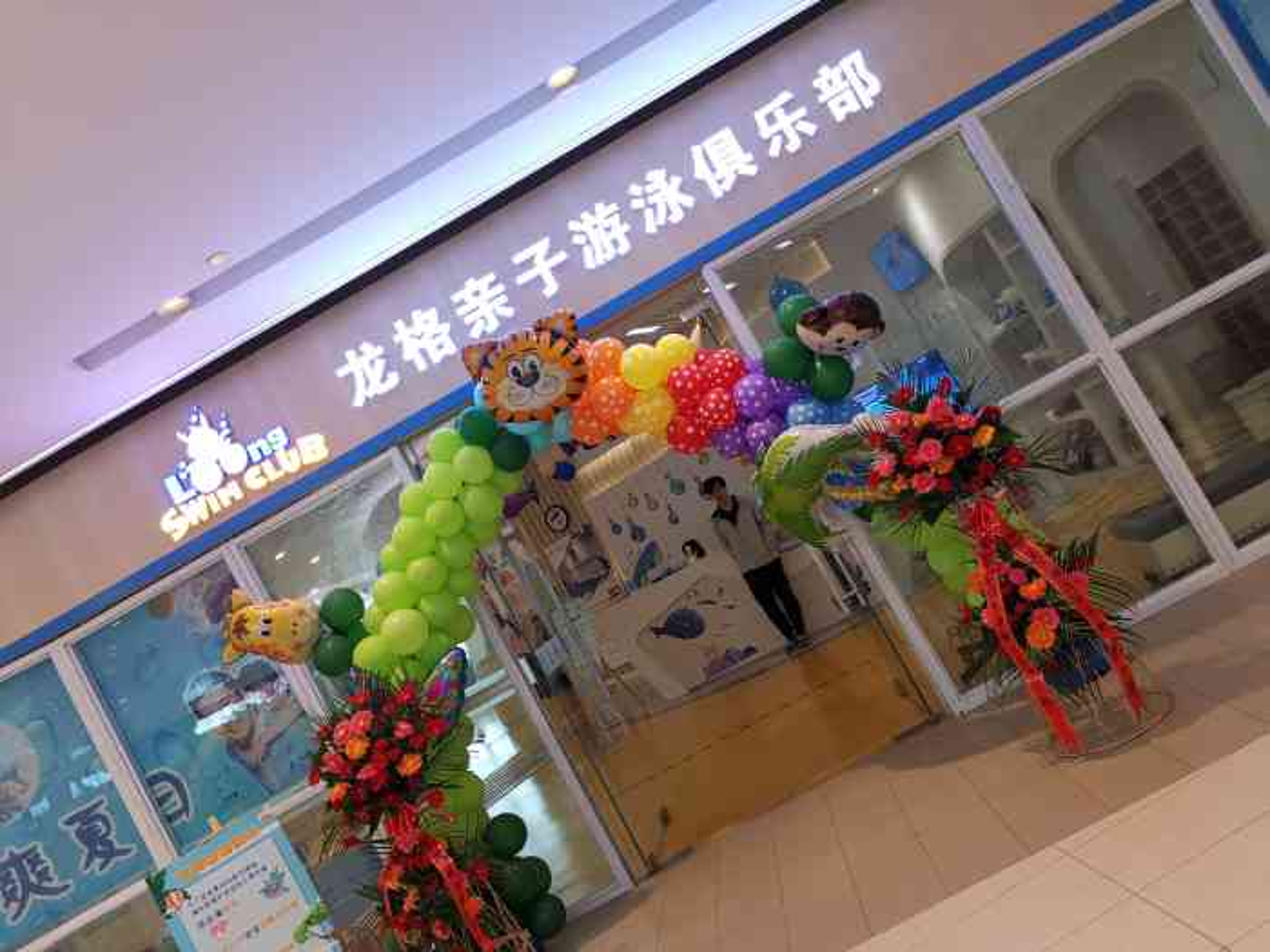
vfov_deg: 51.4
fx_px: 991
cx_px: 635
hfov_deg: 65.3
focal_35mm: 27
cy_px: 476
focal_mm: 4.75
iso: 100
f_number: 1.8
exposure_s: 1/100
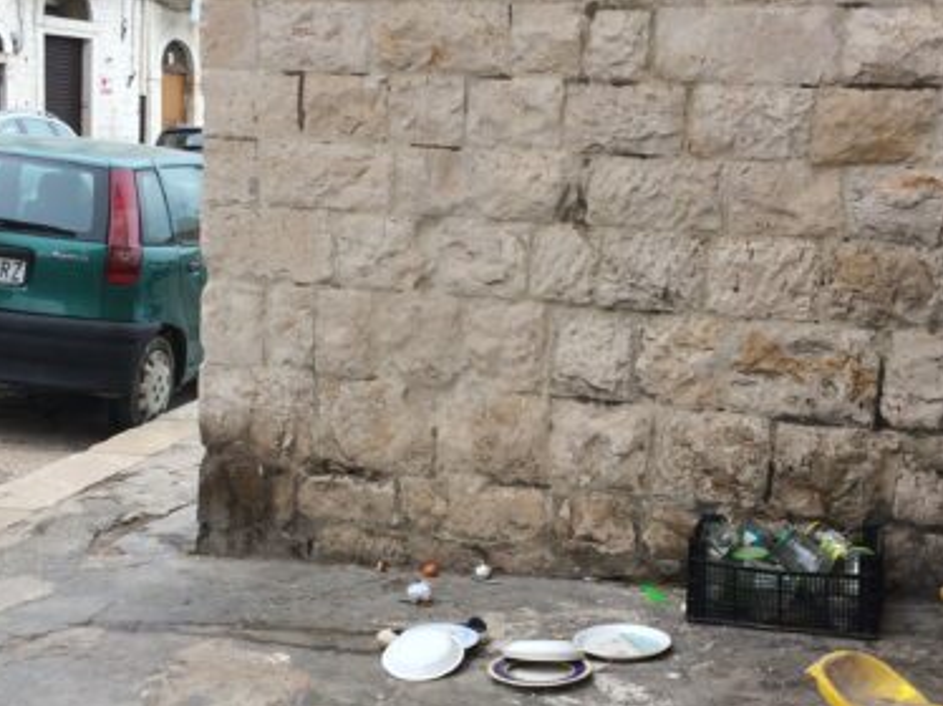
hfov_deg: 35.6
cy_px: 371
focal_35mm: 54
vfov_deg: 27.0
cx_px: 461
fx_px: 1470
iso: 32
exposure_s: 1/391
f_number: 2.2
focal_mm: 4.15
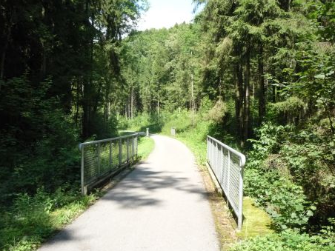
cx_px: 162
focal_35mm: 34
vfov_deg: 41.8
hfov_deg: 53.9
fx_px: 329
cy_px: 132
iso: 400
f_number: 5
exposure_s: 1/400
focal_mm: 5.2
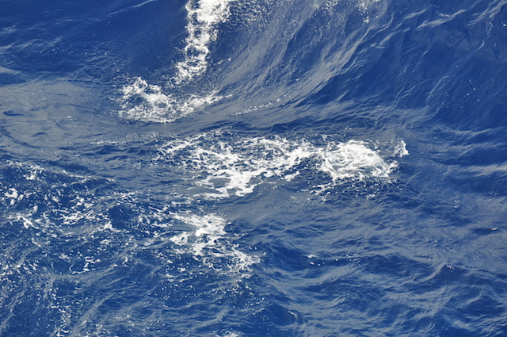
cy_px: 168
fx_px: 4431
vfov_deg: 4.4
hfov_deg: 6.5
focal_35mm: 315
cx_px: 254
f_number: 5.6
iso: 220
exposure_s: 1/500
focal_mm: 210
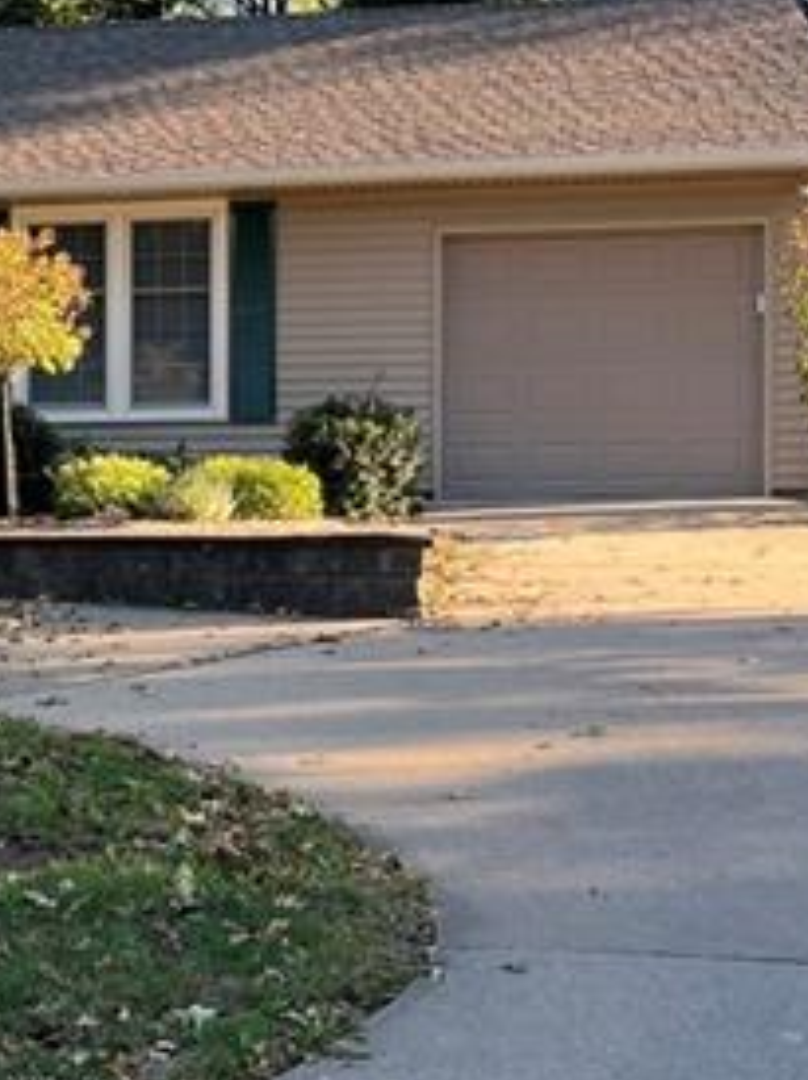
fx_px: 2275
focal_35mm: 73
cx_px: -87
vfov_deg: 26.7
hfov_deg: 19.3
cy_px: 532
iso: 40
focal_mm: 5.1
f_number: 1.6
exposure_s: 1/202
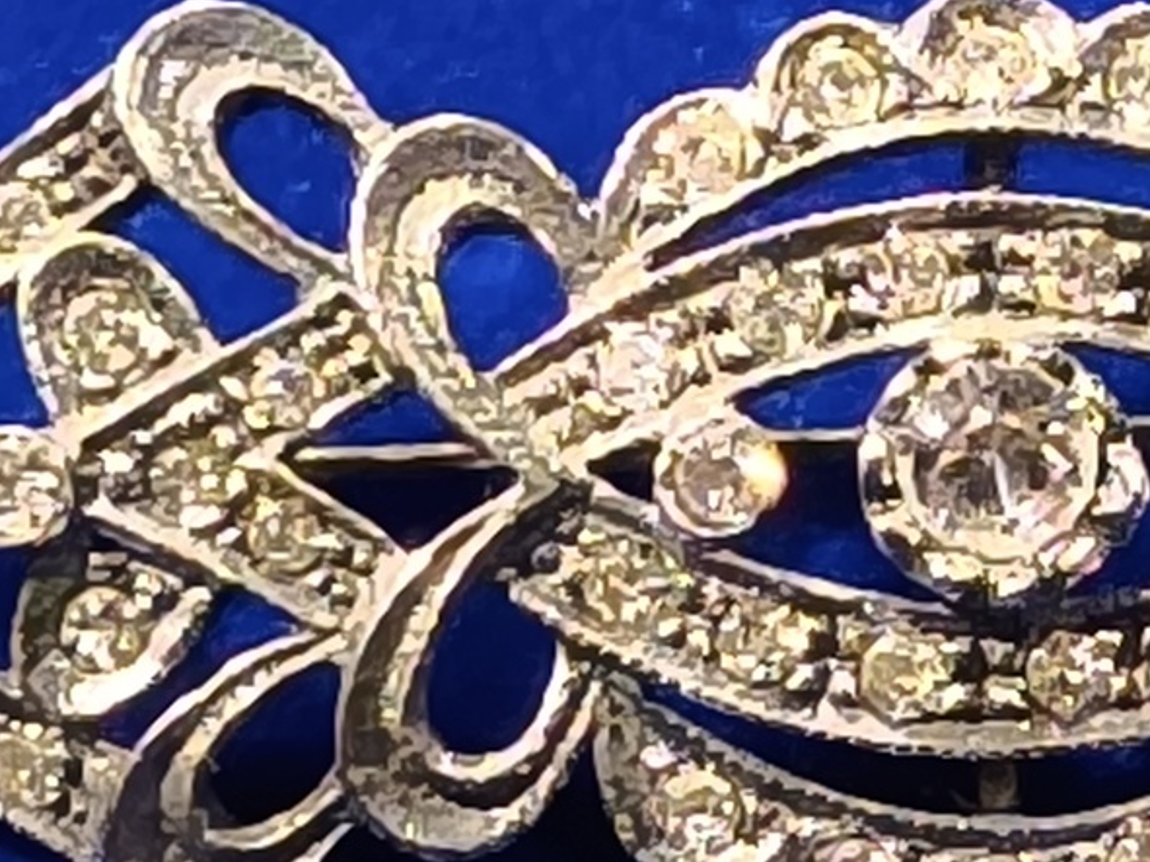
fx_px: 8636
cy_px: 475
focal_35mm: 260
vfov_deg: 5.7
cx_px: 983
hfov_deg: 7.6
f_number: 1.6
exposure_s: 1/1250
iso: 2500
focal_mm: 6.57
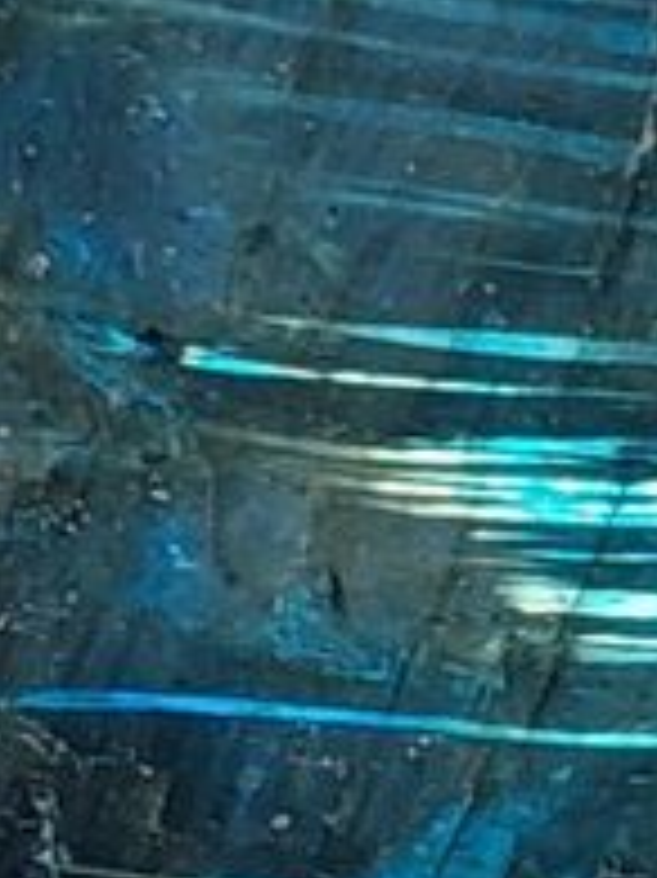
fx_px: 3749
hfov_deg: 10.0
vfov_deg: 12.9
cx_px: 315
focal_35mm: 148
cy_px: 1108
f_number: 1.8
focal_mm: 5.23
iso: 50
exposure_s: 1/50
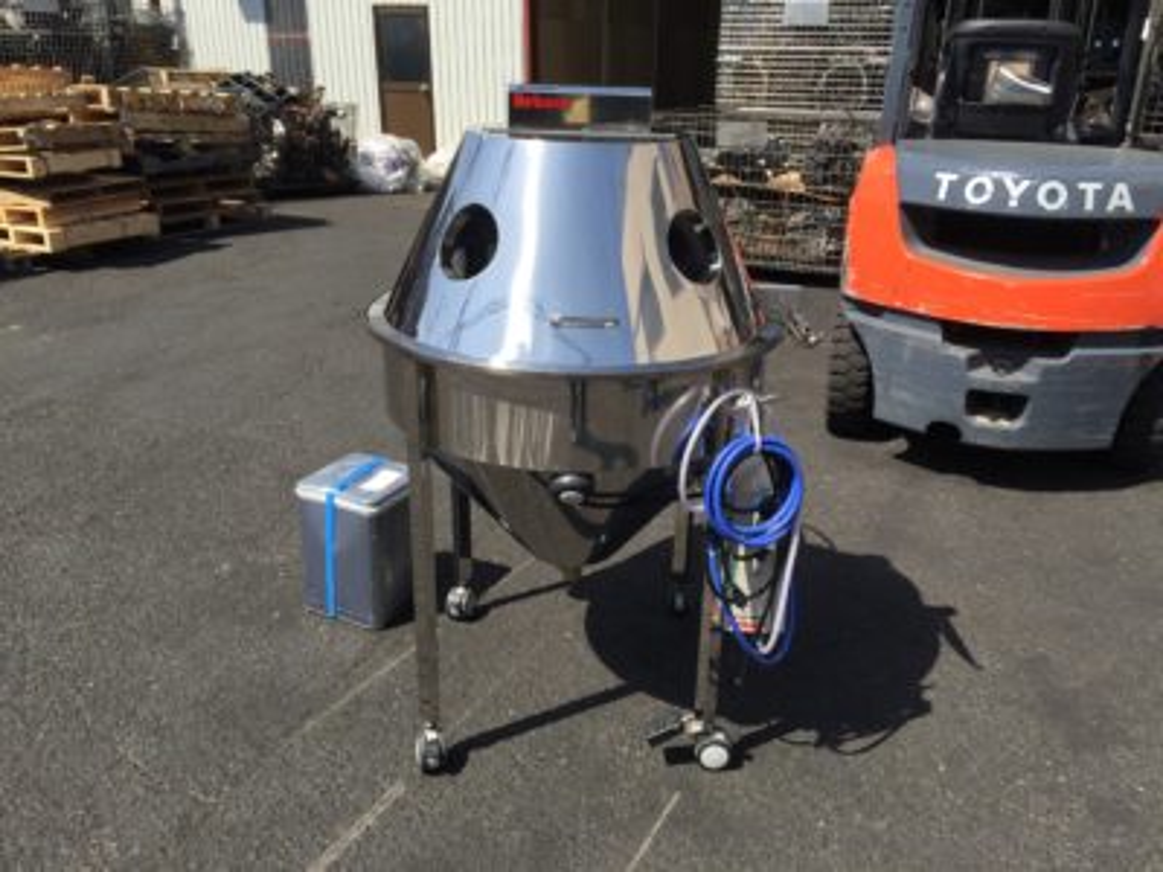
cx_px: 582
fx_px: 974
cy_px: 436
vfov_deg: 48.2
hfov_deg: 61.7
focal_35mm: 29
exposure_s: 1/1464
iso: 32
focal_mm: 4.15
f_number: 2.2
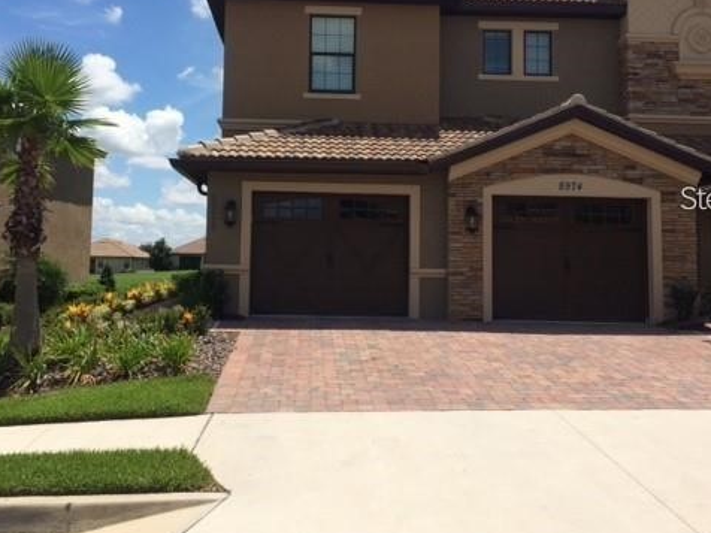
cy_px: 197
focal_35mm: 39
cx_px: 344
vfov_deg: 36.6
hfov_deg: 47.9
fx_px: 801
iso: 32
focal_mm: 4.15
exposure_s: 1/3731
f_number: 2.2
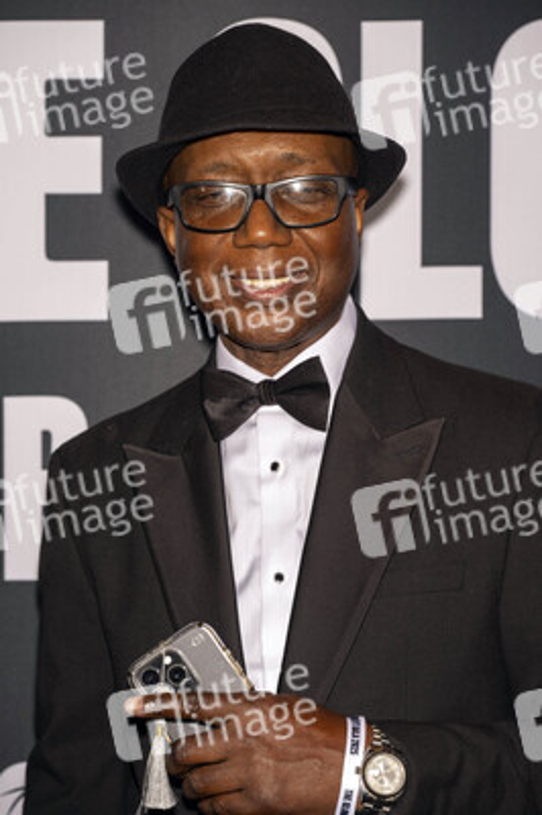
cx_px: 271
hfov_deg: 14.8
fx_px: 2081
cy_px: 408
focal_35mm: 92
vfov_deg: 22.2
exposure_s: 1/200
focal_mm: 92
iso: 800
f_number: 5.6
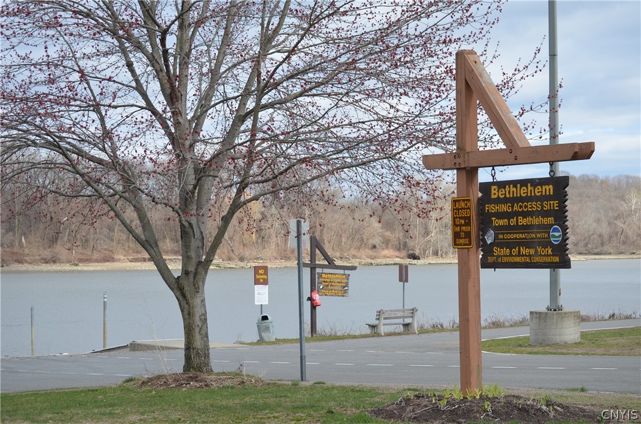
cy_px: 212
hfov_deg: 24.7
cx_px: 320
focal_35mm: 82
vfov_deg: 16.5
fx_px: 1466
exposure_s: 1/250
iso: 140
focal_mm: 55
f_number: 8
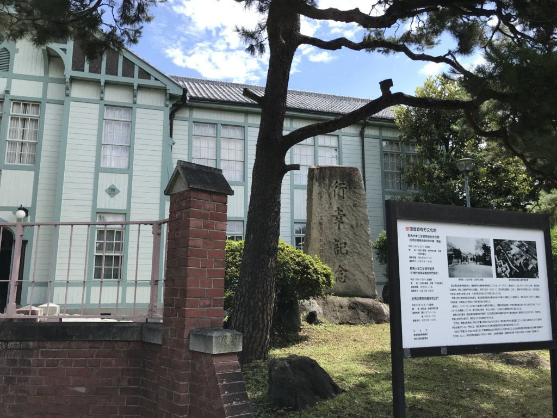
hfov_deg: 63.4
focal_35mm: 28
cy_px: 209
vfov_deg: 49.7
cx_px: 278
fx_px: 451
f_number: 1.8
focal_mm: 3.99
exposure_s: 1/1008
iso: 20
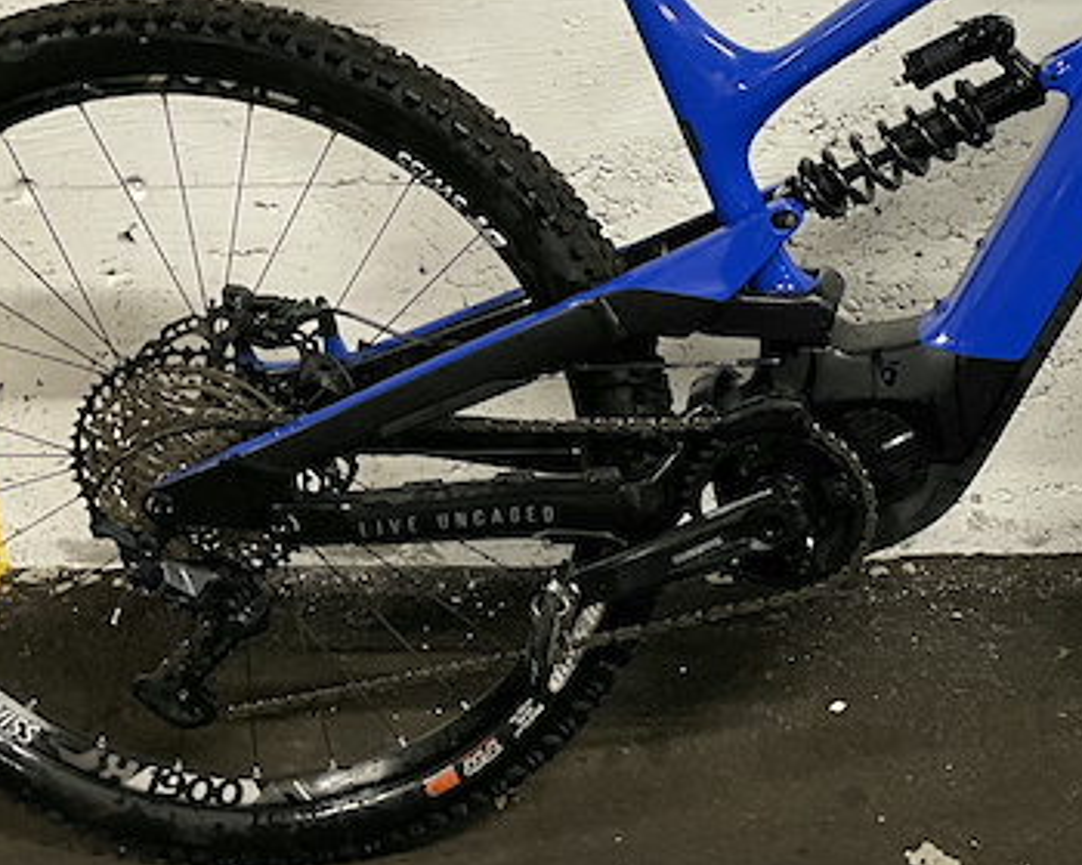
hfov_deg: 31.1
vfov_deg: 25.9
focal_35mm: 58
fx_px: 1857
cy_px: 198
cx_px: 958
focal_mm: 4.2
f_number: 1.6
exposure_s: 1/30
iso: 800
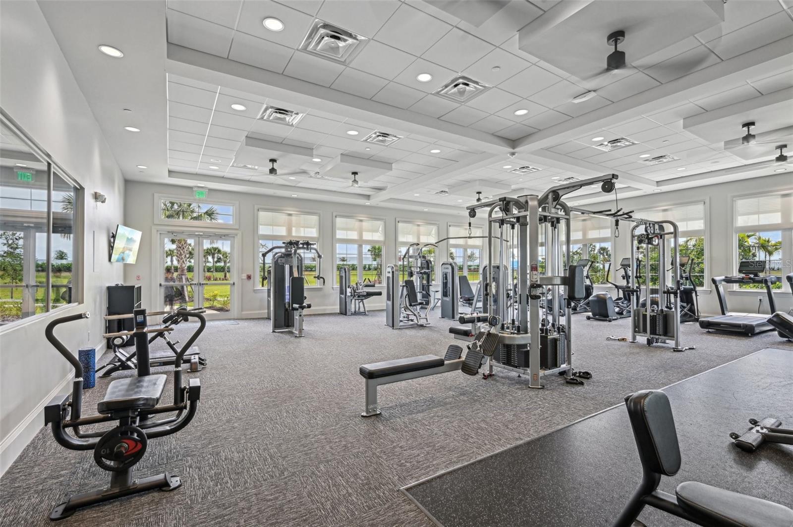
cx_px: 396
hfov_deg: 95.0
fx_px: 363
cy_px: 264
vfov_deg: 71.9
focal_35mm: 16
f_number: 8
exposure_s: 1/100
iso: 400
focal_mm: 16.5
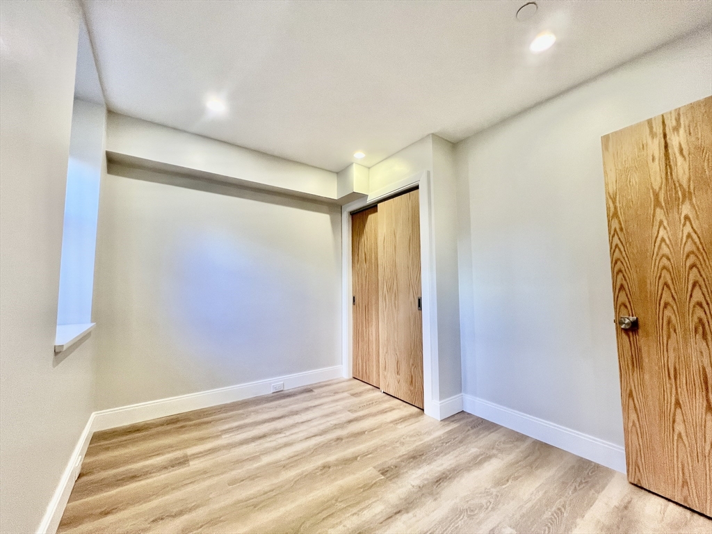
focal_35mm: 13
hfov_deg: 106.2
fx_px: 267
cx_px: 356
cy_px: 267
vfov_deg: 89.9
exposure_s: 1/120
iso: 250
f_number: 1.8
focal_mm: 1.57
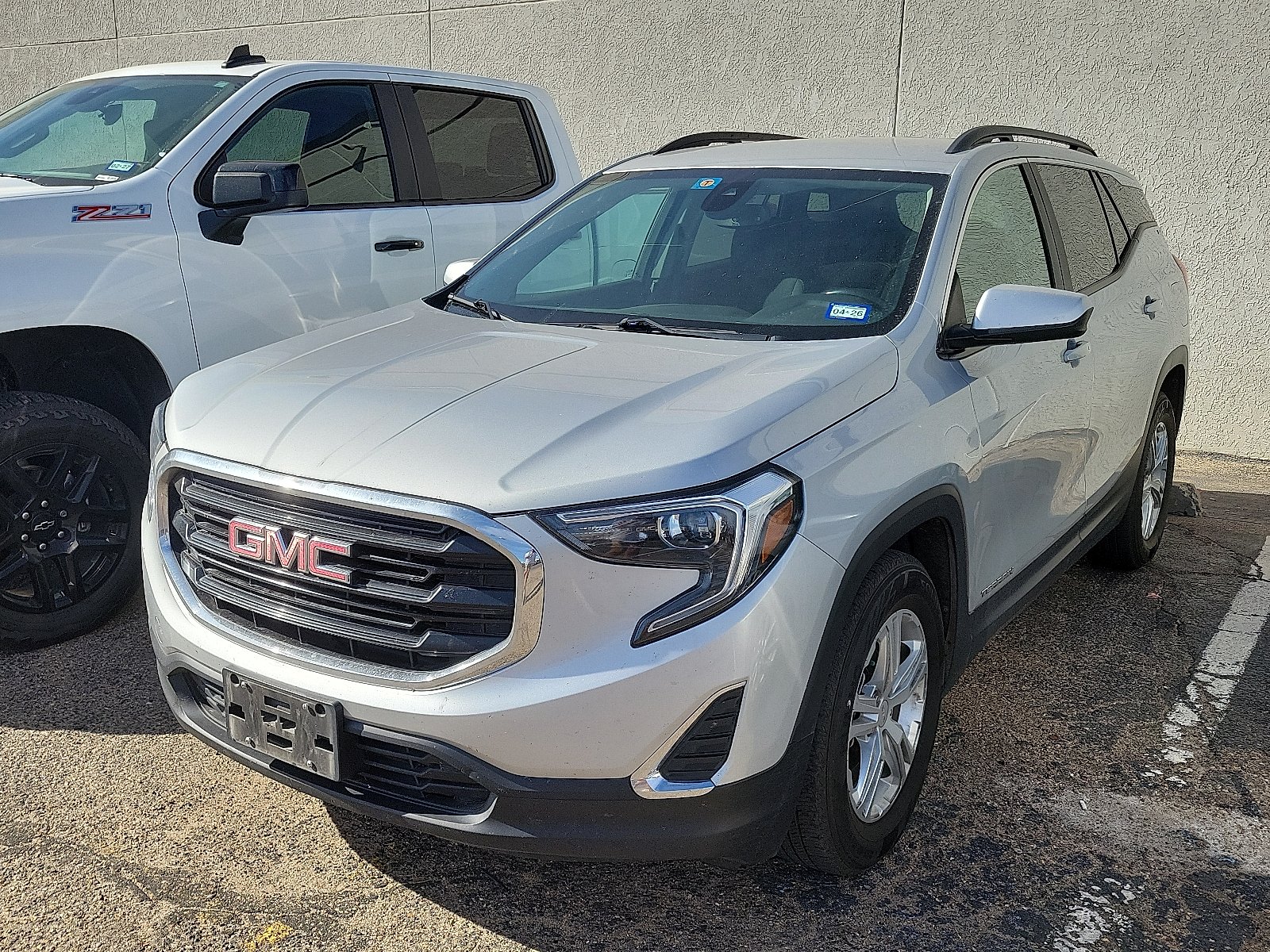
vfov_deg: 53.1
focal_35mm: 26
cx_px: 635
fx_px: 954
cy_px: 476
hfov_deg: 67.3
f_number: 1.8
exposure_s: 1/2500
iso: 50
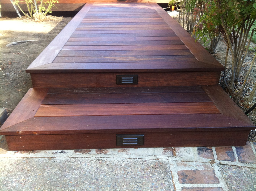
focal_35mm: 35
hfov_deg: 52.7
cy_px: 96
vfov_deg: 40.6
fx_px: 258
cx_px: 128
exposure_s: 1/120
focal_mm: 3.85
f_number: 2.8
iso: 125
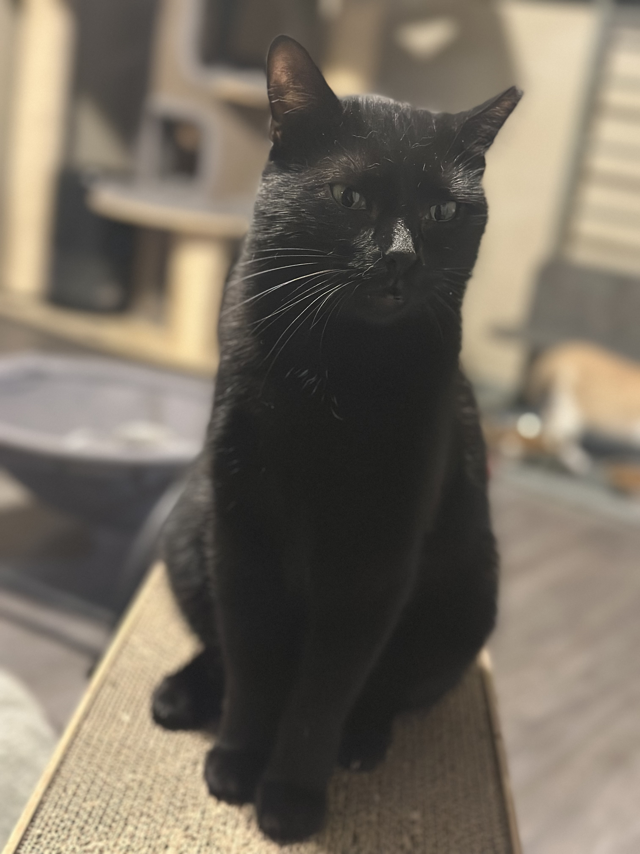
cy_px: 427
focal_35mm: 48
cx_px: 320
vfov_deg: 39.7
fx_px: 1183
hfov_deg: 30.3
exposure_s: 1/30
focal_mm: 6.86
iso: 800
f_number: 1.78
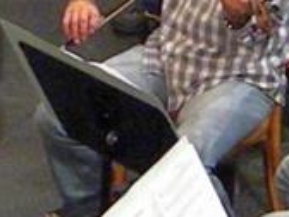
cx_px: -144
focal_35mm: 330
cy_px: -10
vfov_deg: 4.5
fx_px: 2755
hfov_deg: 5.9
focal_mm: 15.1
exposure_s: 1/200
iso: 3200
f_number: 4.5
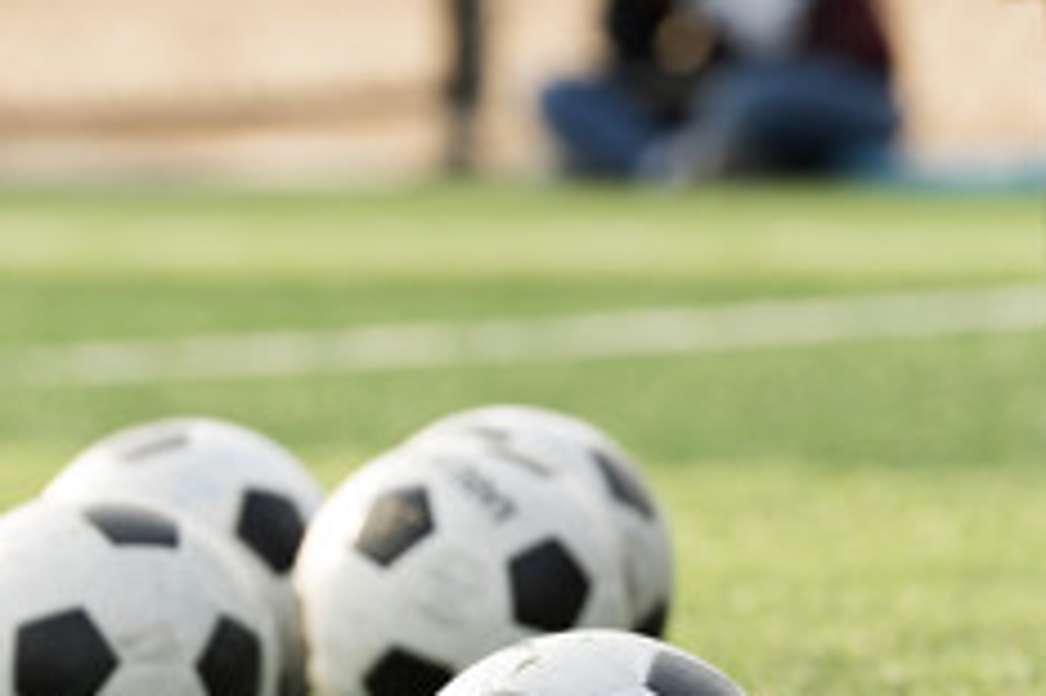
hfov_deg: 3.8
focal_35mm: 537
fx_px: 15591
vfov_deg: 2.6
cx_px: 346
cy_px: 478
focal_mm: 200
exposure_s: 1/800
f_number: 4
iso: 400
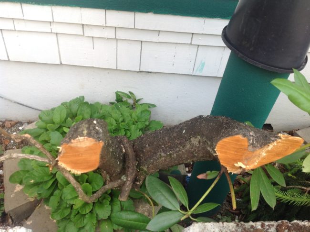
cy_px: 116
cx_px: 155
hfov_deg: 52.7
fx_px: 313
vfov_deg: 40.6
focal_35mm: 35
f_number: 2.4
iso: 50
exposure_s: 1/147
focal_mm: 4.28
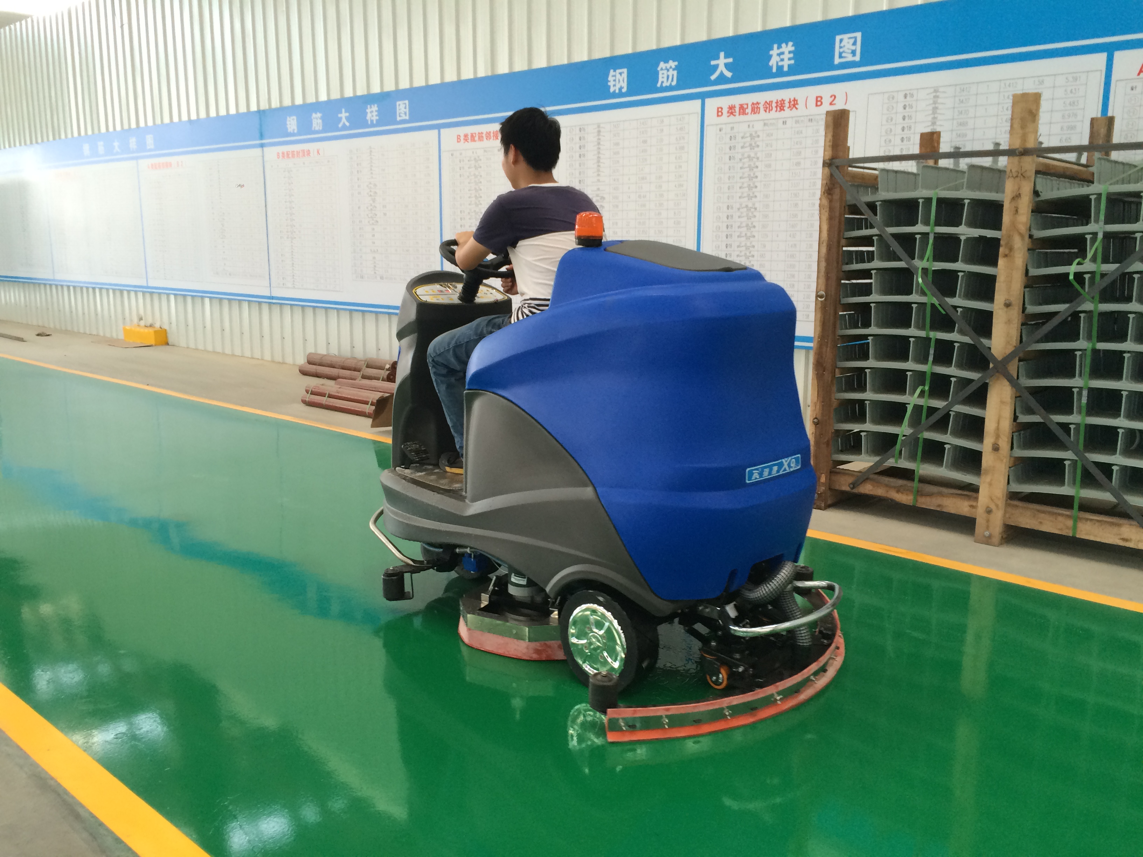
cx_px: 572
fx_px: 958
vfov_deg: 48.2
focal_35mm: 29
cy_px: 428
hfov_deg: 61.7
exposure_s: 1/33
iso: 50
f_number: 2.2
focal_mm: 4.15
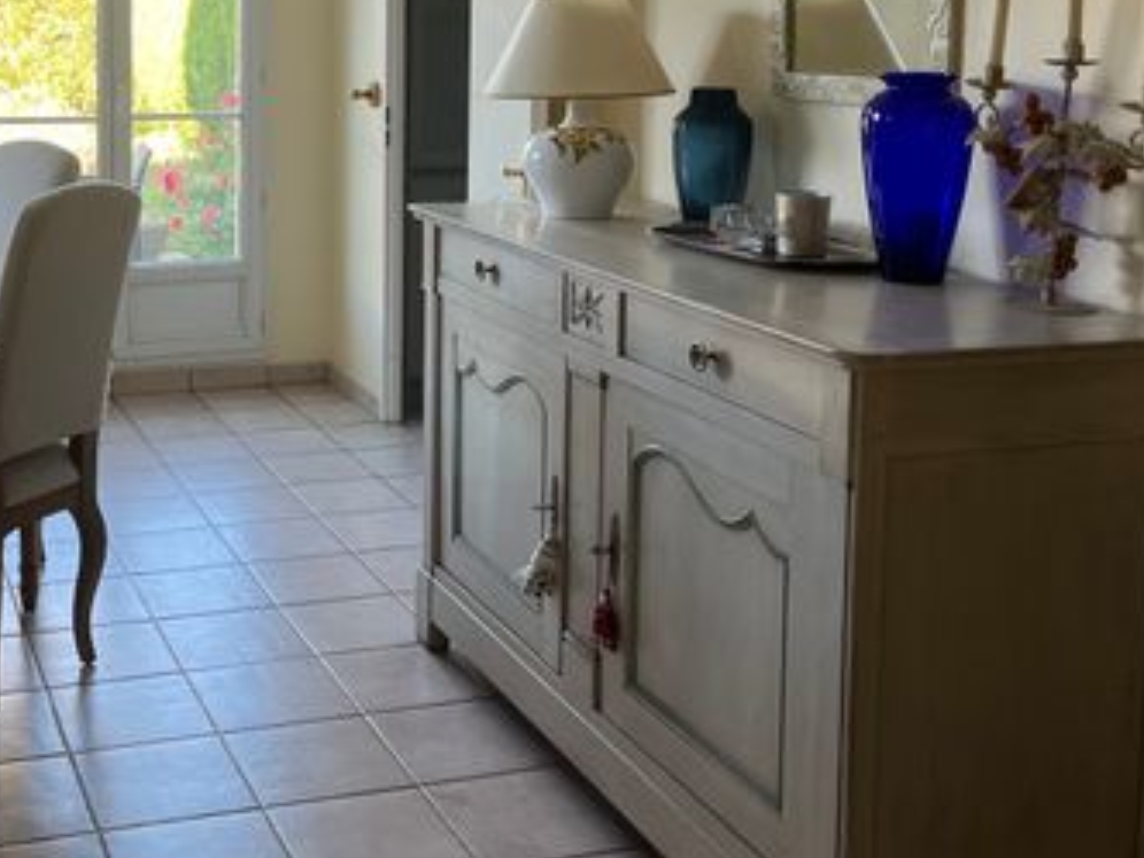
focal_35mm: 47
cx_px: 265
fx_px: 1553
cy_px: 148
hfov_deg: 39.2
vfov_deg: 30.0
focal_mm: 5.1
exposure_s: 1/121
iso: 100
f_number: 1.6
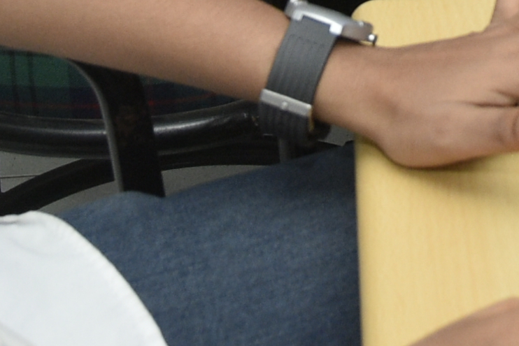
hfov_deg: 10.2
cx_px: 513
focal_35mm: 200
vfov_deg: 6.6
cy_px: -456
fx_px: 2884
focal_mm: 22
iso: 640
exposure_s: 1/125
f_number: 4.5
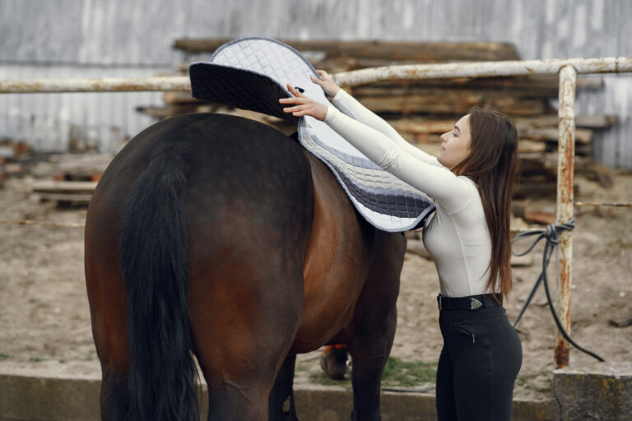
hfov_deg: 23.9
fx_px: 1492
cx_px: 316
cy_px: 210
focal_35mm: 85
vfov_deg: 16.1
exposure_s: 1/800
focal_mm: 85
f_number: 2.2
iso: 400
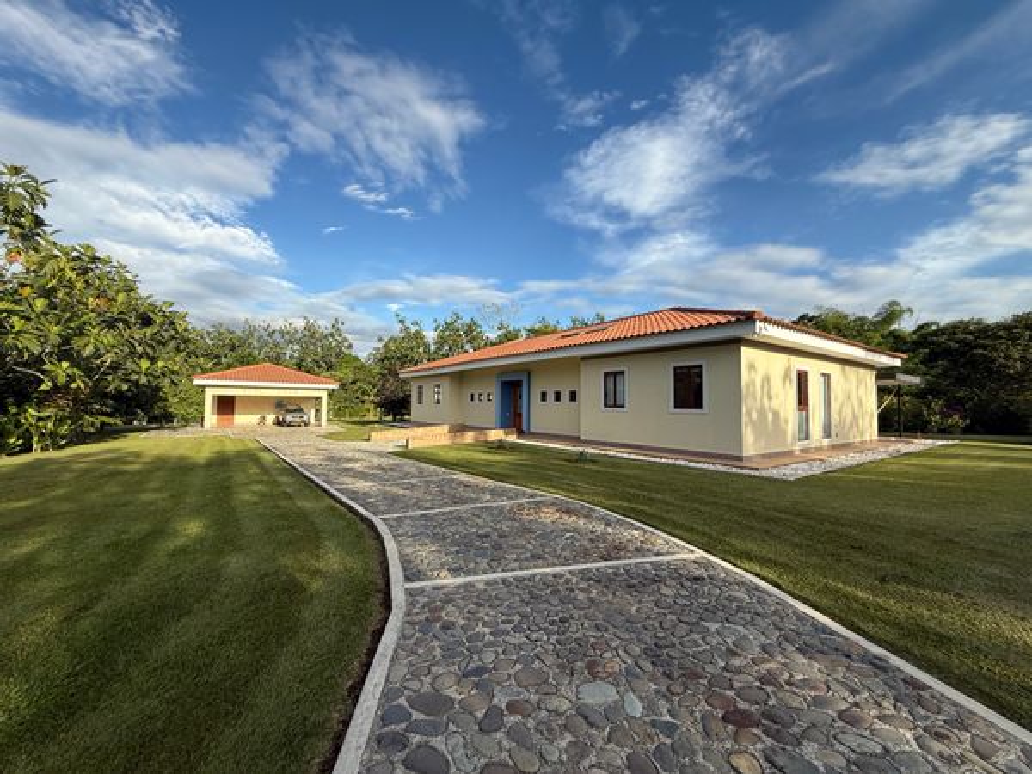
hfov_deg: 102.1
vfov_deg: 85.7
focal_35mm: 14
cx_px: 516
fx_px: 417
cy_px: 387
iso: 50
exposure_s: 1/1033
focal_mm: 2.22
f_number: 2.2
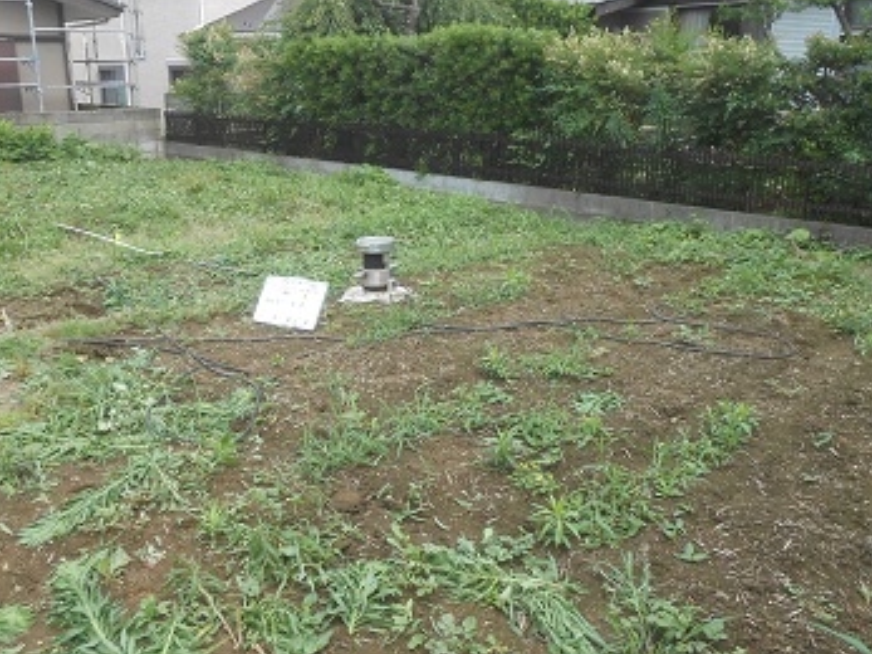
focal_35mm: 30
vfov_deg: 46.7
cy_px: 292
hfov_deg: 59.8
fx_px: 755
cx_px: 382
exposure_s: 1/320
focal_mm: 4.6
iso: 80
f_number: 3.5
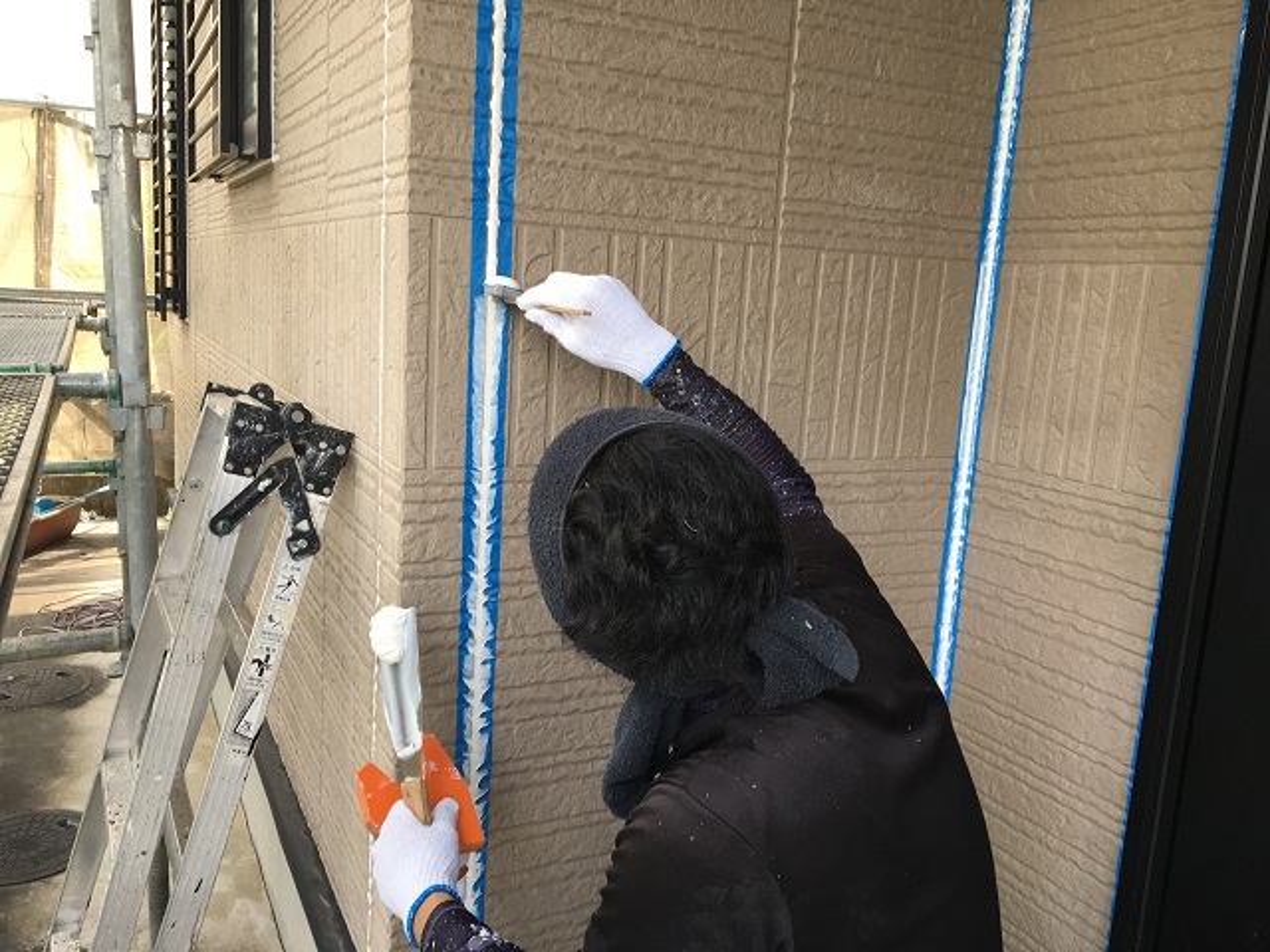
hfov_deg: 61.7
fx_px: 1064
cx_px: 635
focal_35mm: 29
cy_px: 476
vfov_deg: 48.2
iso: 40
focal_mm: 4.15
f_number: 2.2
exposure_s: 1/120
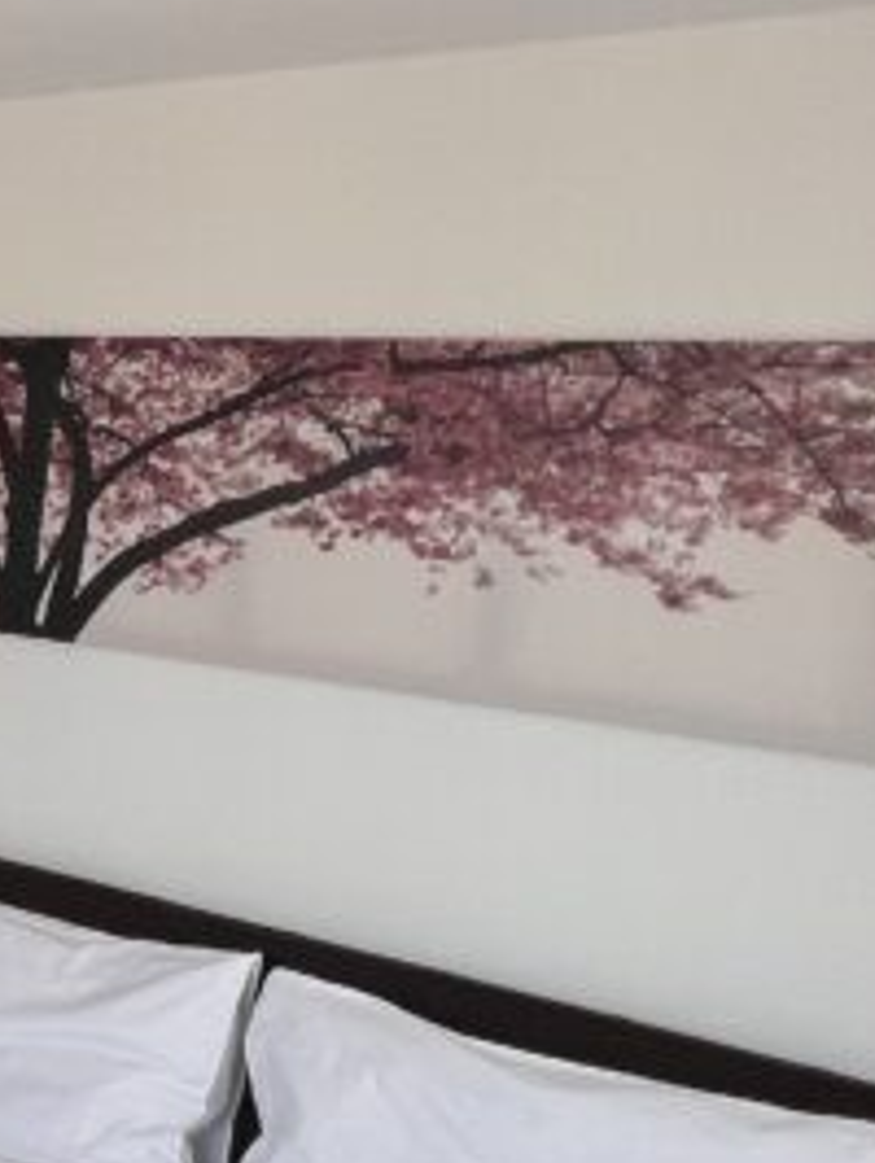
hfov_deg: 20.0
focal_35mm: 50
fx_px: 1682
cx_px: -744
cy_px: 630
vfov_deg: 38.1
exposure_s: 1/99
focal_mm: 1.57
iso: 100
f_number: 1.8
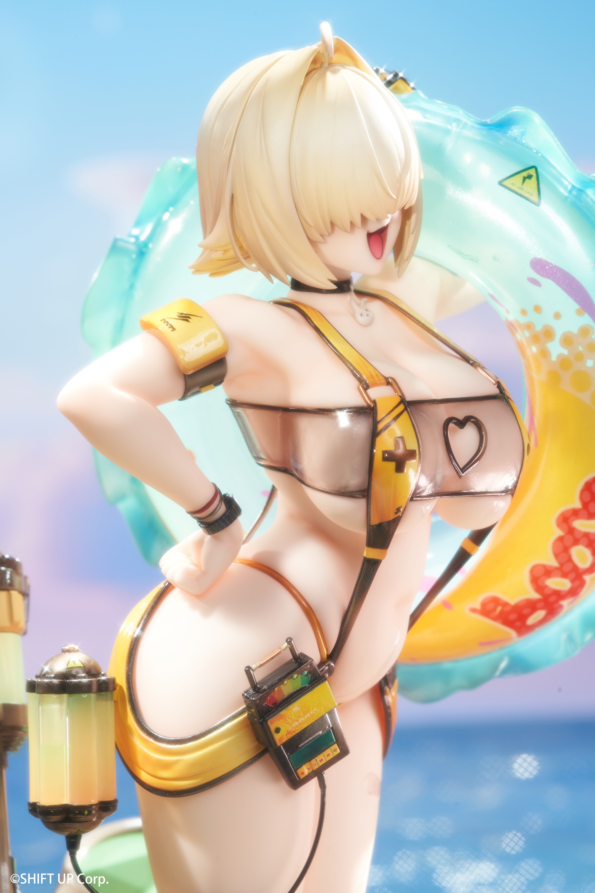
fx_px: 2727
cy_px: 446
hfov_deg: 12.5
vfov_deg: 18.6
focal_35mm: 110
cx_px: 298
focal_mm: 110
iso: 640
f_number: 16
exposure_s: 1/6
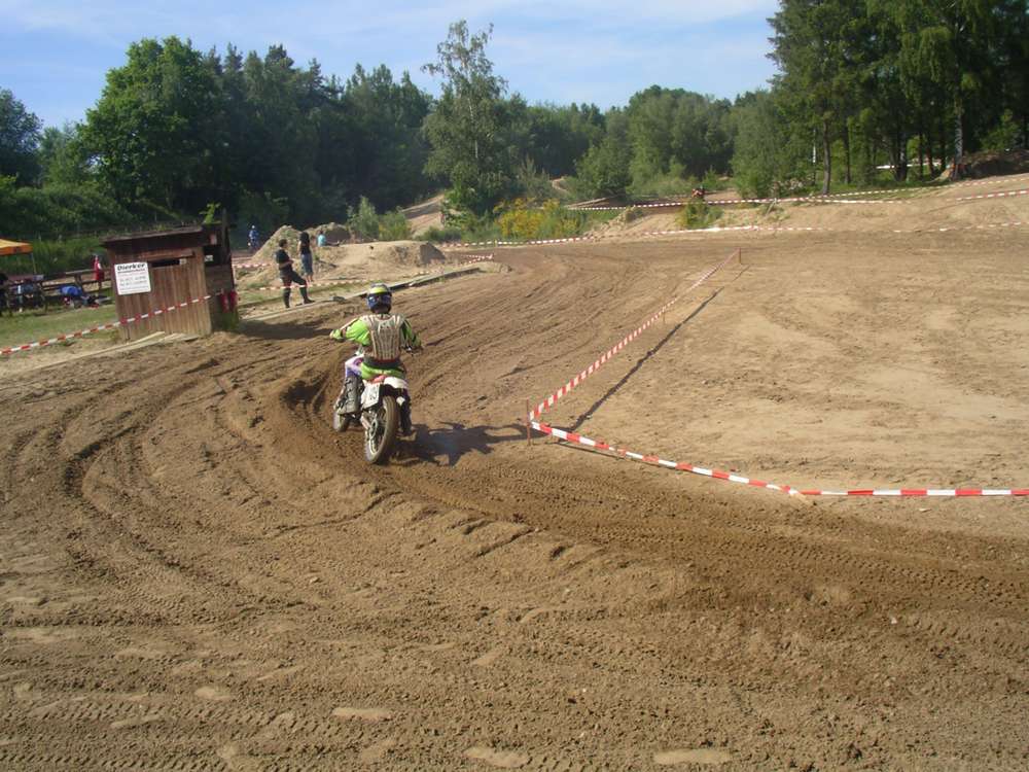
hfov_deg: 50.1
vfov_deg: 38.7
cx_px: 514
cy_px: 386
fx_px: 1100
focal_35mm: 37
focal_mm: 5.7
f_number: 6.9
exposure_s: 1/160
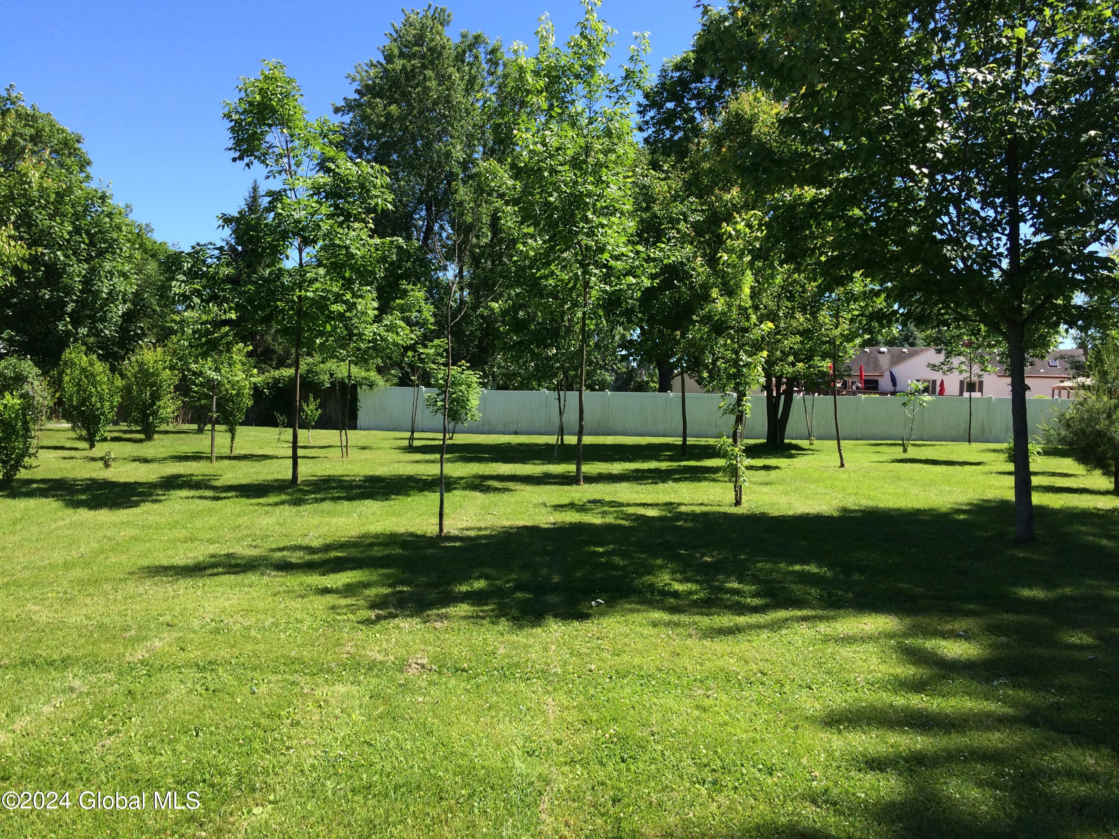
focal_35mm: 29
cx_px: 560
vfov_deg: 48.2
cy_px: 420
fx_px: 937
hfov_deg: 61.7
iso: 32
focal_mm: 4.15
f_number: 2.2
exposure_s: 1/977
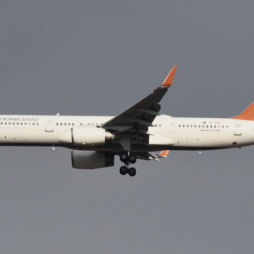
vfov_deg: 3.8
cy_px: 127
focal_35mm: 461
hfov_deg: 3.8
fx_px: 3827
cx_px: 124
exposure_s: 1/8000
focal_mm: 240
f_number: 11
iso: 2000
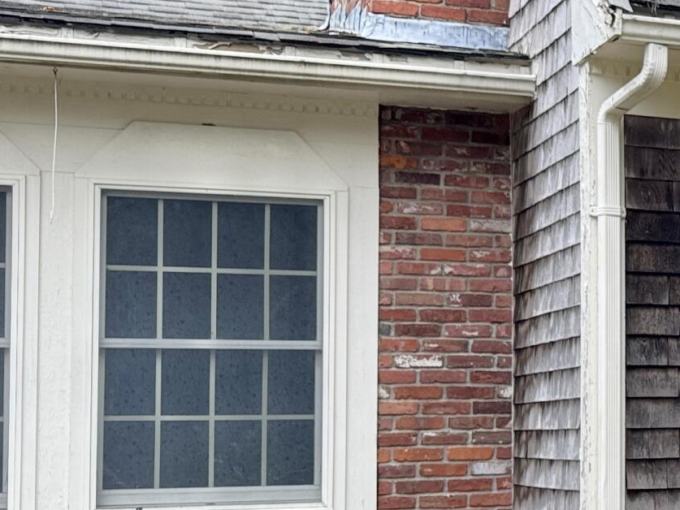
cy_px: 345
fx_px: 1690
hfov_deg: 19.4
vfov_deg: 17.1
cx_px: 1059
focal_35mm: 86
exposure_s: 1/404
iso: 80
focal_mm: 6.76
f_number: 1.78
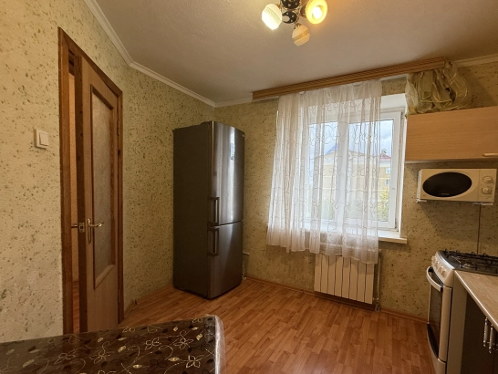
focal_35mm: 16
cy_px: 199
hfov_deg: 94.0
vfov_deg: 78.1
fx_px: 230
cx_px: 279
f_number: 2.2
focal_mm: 2.22
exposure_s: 1/100
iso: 200
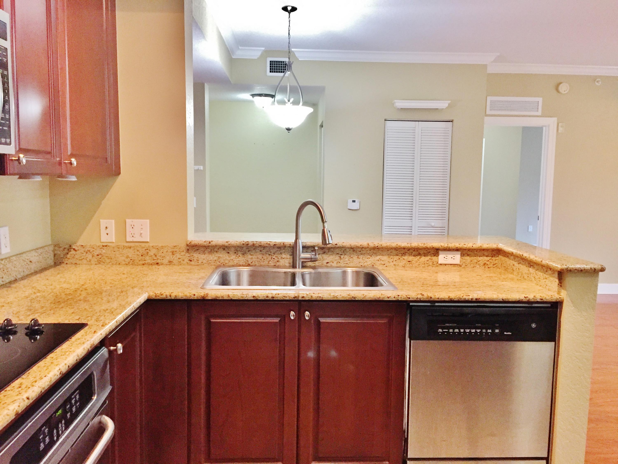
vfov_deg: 48.2
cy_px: 232
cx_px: 309
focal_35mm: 29
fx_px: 518
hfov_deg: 61.7
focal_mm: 4.15
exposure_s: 1/30
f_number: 2.2
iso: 200
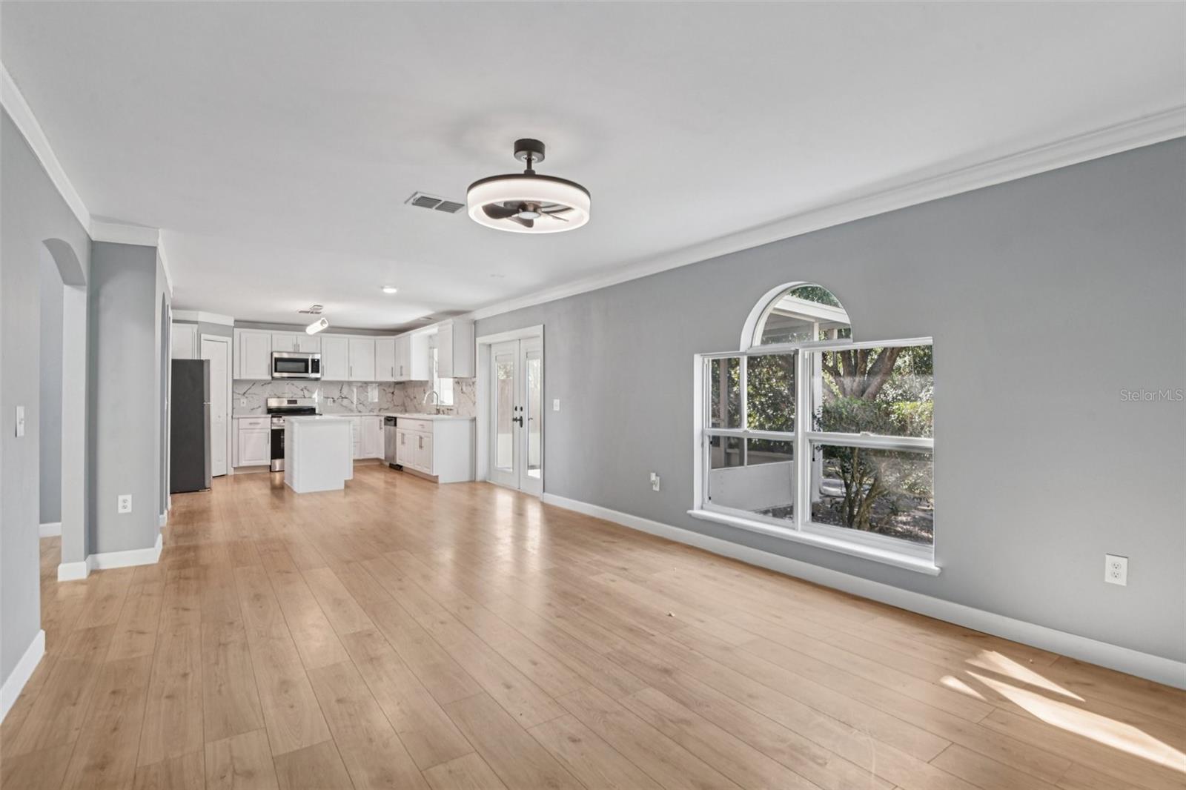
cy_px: 395
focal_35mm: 16
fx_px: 527
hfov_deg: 96.7
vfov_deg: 73.7
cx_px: 593
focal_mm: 16
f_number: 8
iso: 400
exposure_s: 1/25
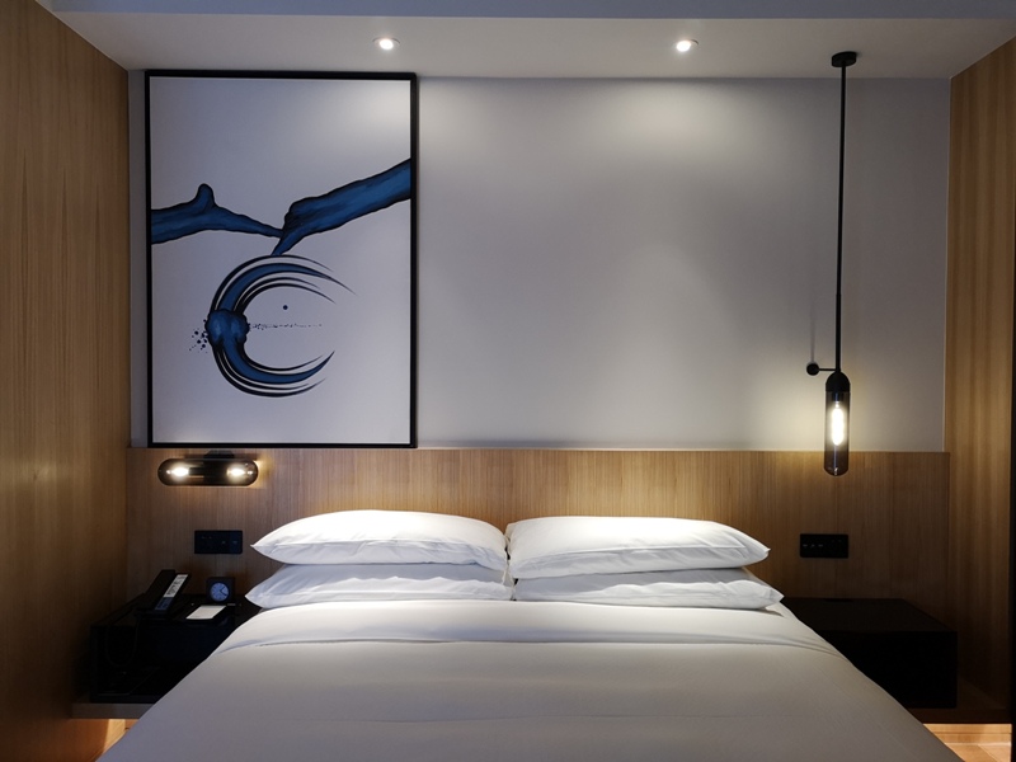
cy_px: 381
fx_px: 792
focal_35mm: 27
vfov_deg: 51.4
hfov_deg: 65.3
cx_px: 508
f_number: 1.8
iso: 160
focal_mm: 3.95
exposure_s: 1/40
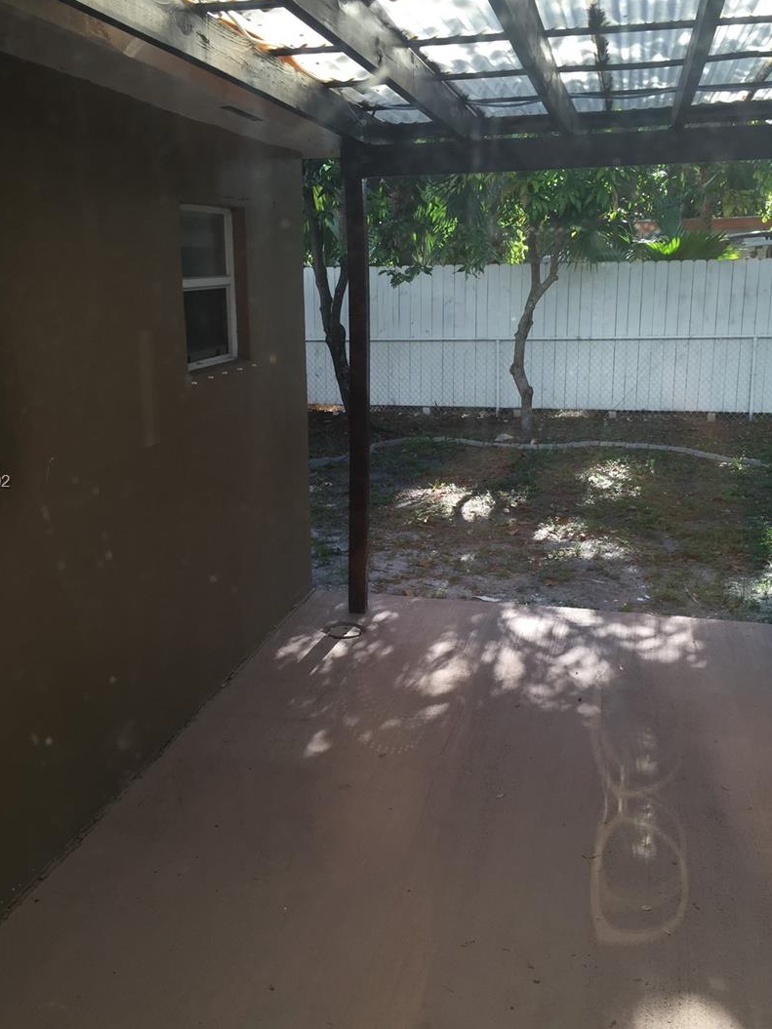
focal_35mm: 33
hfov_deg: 42.9
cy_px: 484
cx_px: 365
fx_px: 981
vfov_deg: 55.3
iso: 32
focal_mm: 4.15
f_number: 2.2
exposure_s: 1/189
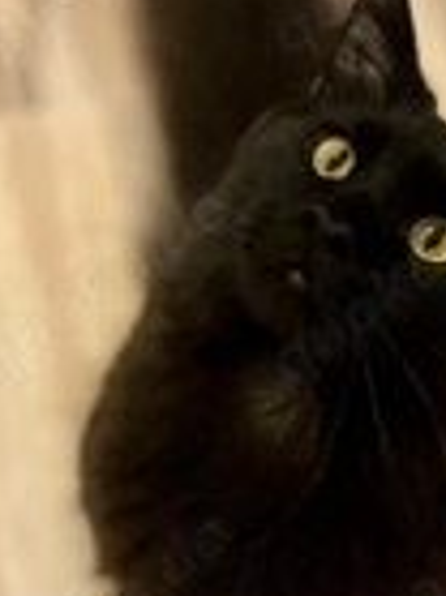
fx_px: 1290
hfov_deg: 19.6
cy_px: 352
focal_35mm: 75
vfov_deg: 26.0
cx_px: 257
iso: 800
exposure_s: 1/25
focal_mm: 5.7
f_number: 1.5
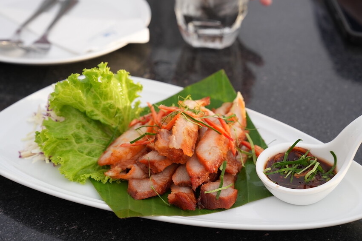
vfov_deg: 22.2
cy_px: 120
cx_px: 181
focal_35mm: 61
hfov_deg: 32.9
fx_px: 613
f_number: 6.3
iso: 640
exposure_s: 1/320
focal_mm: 61
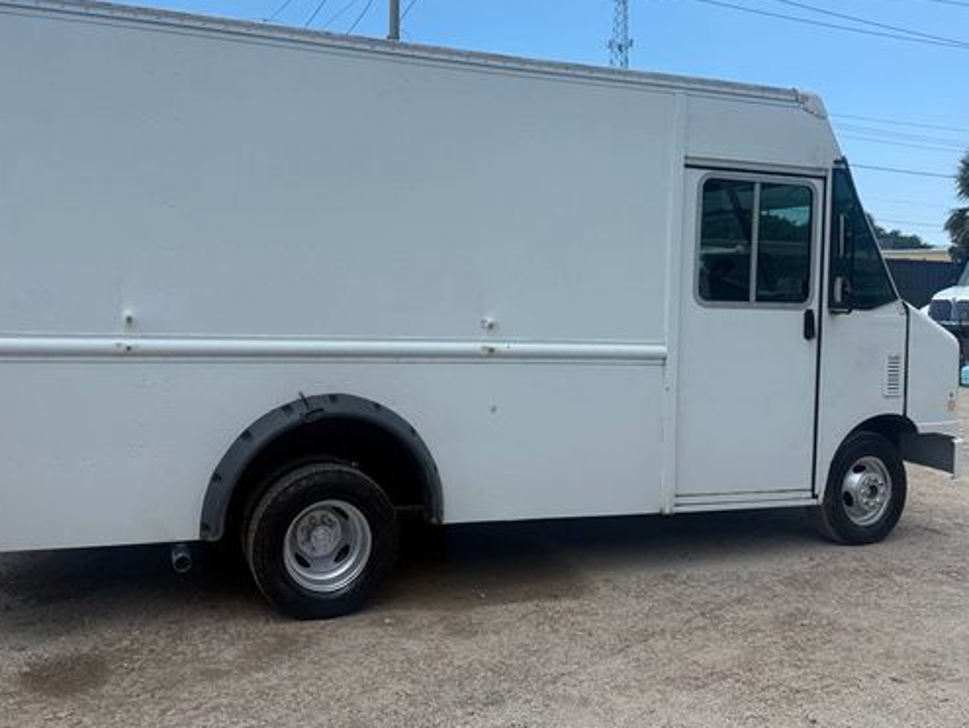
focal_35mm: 31
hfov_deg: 58.1
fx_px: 868
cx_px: 425
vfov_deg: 45.3
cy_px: 301
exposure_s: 1/4167
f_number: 1.78
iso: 80
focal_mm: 6.76
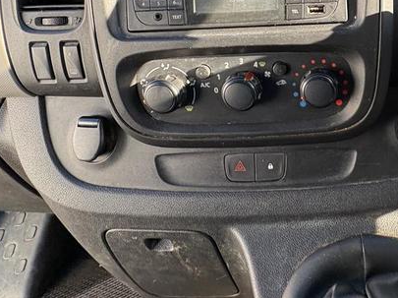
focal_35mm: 31
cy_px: 18
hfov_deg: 53.3
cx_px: 334
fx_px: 356
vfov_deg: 41.0
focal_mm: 2.22
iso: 125
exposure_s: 1/99
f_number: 2.2
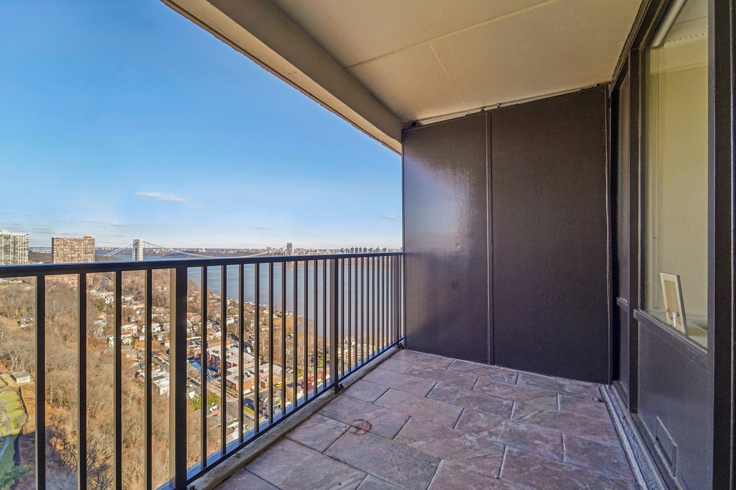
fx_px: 286
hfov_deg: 104.3
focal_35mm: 14
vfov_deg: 81.2
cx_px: 368
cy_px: 245
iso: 400
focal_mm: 14
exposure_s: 1/400
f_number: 8
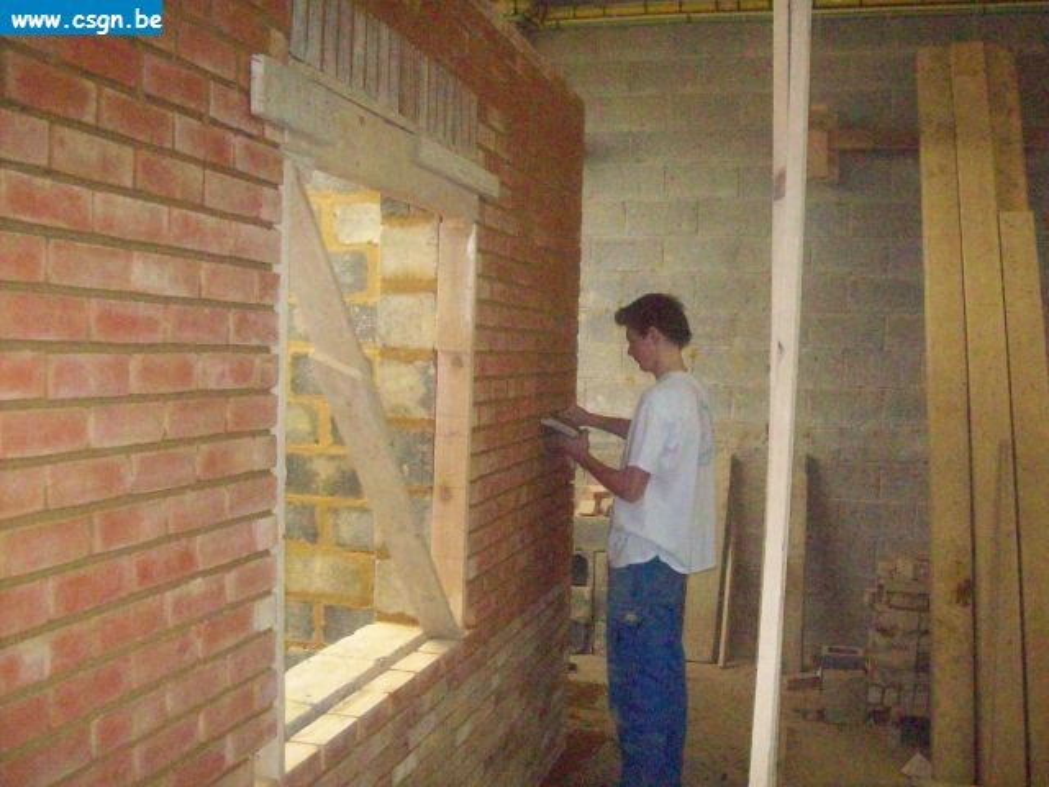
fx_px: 1091
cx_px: 524
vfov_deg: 39.7
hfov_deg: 51.4
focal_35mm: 36
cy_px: 394
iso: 800
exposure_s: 1/128
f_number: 2.7
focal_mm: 6
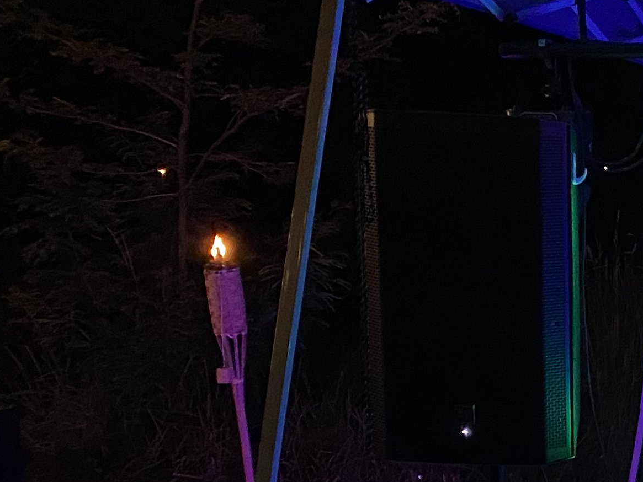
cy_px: 502
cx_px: 1045
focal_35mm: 90
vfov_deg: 16.0
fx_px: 1672
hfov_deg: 18.5
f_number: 1.8
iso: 250
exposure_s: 1/60
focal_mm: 4.25
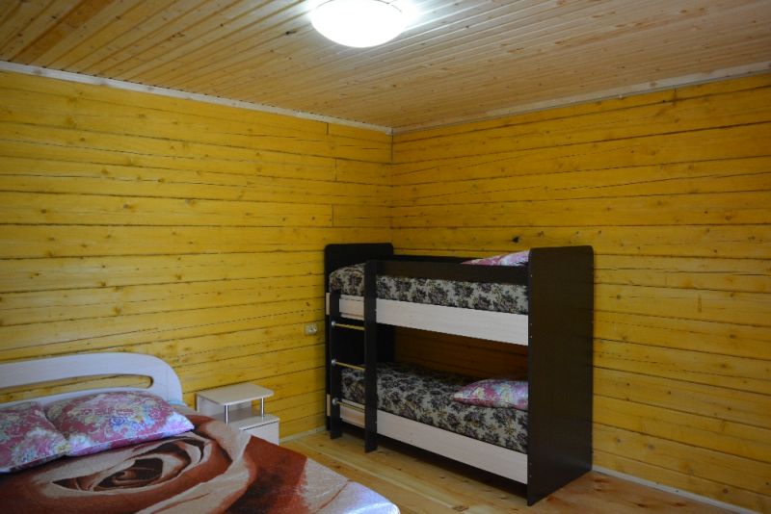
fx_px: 578
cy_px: 257
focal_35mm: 27
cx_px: 386
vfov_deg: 48.0
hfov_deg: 67.4
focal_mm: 18
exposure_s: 1/60
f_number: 4
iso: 800
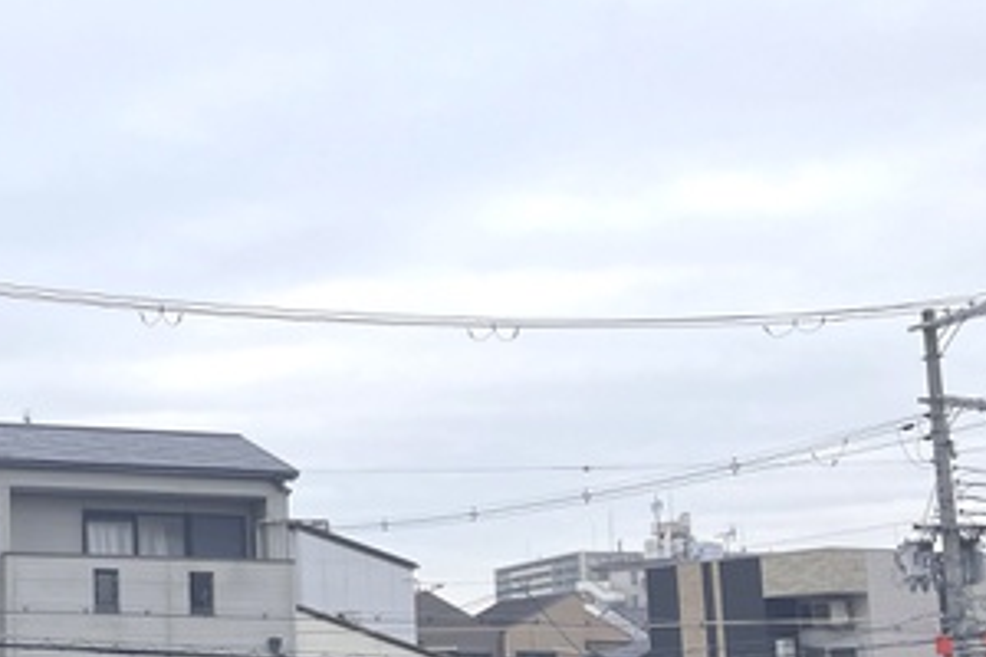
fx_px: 1725
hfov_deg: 28.8
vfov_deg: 21.5
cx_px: -112
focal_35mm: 63
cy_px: 442
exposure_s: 1/983
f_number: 1.6
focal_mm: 5.1
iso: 50
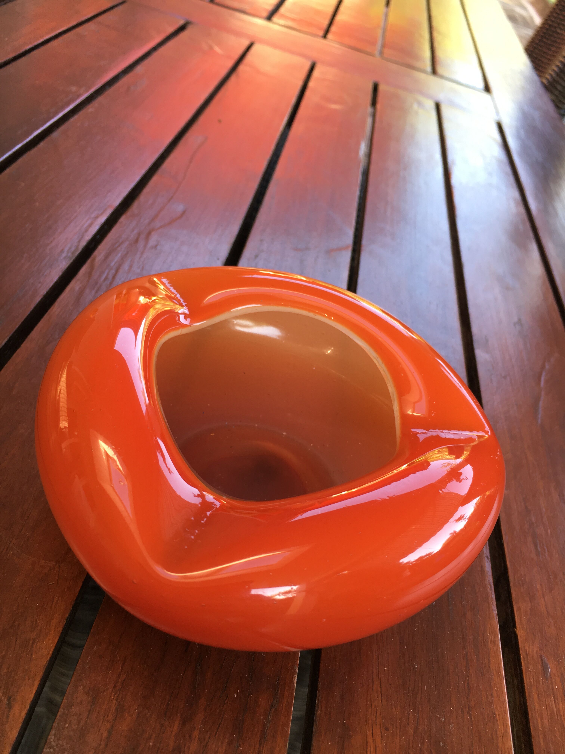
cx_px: 282
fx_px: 631
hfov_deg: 48.2
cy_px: 377
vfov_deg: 61.7
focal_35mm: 29
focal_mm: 4.15
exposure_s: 1/50
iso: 32
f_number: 2.2
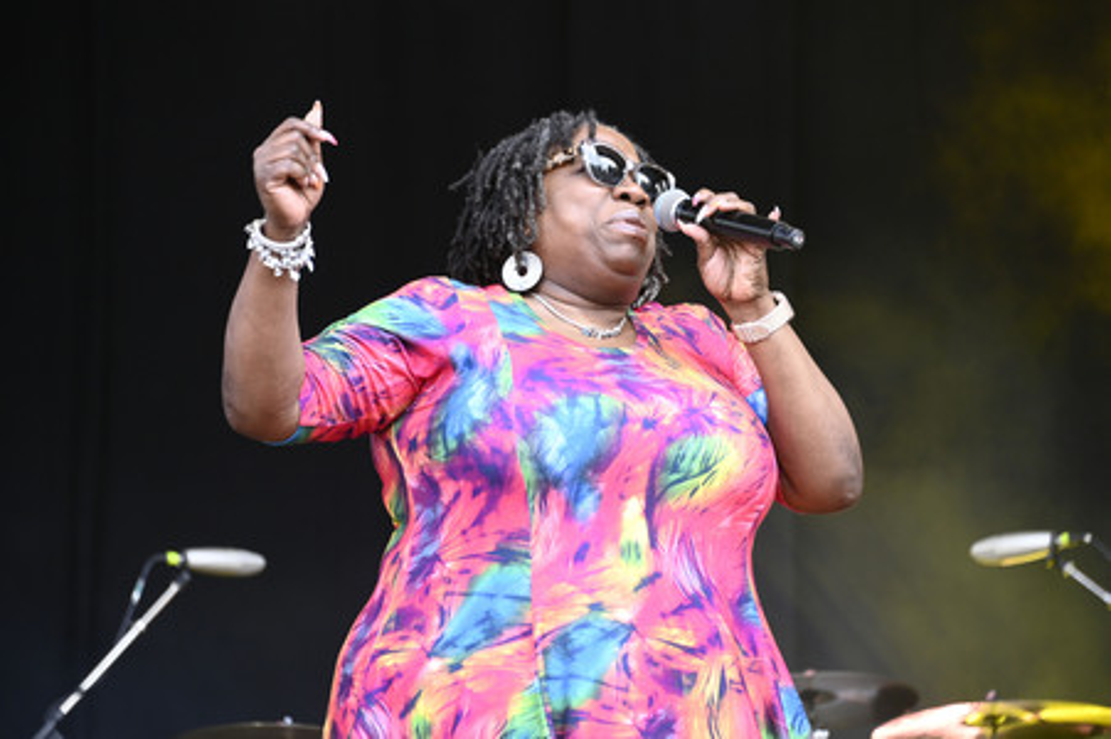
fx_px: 5242
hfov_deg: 12.1
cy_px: 370
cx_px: 556
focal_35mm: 170
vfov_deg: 8.1
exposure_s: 1/200
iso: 1000
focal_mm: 170
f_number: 5.6
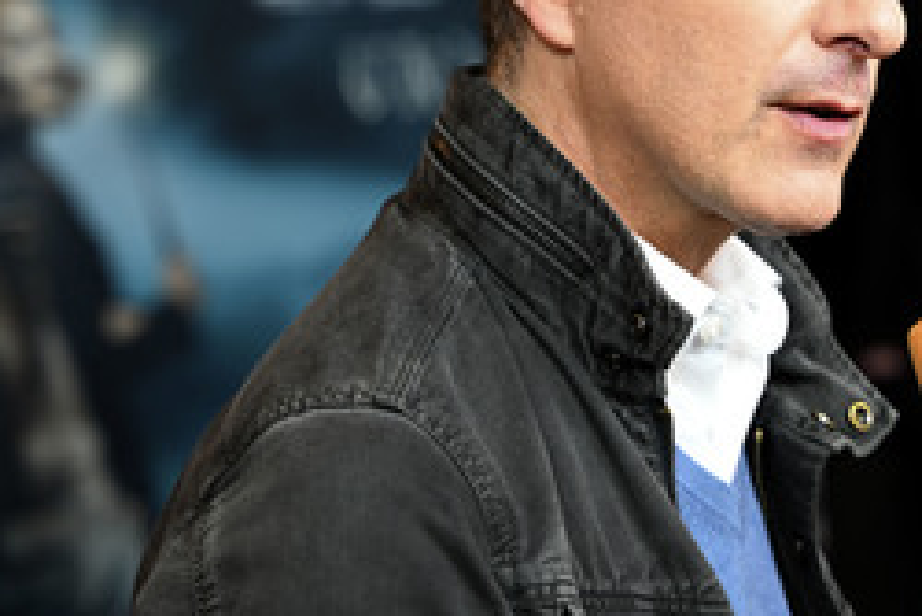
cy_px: 140
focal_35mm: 135
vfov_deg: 10.2
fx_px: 3459
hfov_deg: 15.1
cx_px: 728
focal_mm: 75
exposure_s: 1/125
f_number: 3.5
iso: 640
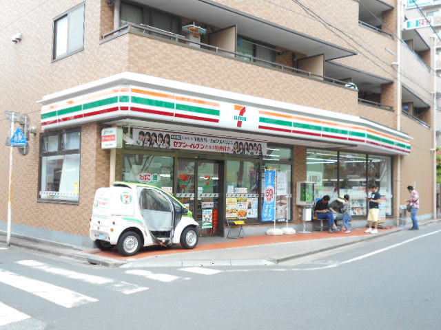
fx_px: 497
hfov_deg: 47.9
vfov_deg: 36.8
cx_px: 220
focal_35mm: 39
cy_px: 165
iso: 80
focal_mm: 6.7
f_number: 3.9
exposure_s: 1/100
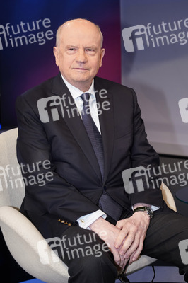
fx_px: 432
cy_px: 142
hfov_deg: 24.6
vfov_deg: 36.3
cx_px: 94
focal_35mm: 55
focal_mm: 55
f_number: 5.6
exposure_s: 1/125
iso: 2000
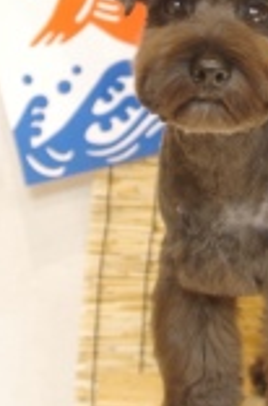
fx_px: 1214
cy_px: 47
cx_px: 278
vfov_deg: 18.7
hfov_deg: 12.4
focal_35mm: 108
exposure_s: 1/25
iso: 640
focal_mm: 28
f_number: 2.8
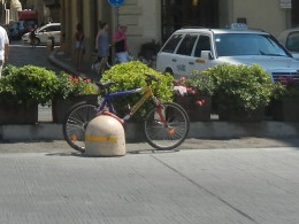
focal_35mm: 118
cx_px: 26
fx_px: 1019
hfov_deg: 16.5
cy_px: -90
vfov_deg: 12.1
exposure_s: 1/324
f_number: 7
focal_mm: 5.4
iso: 160
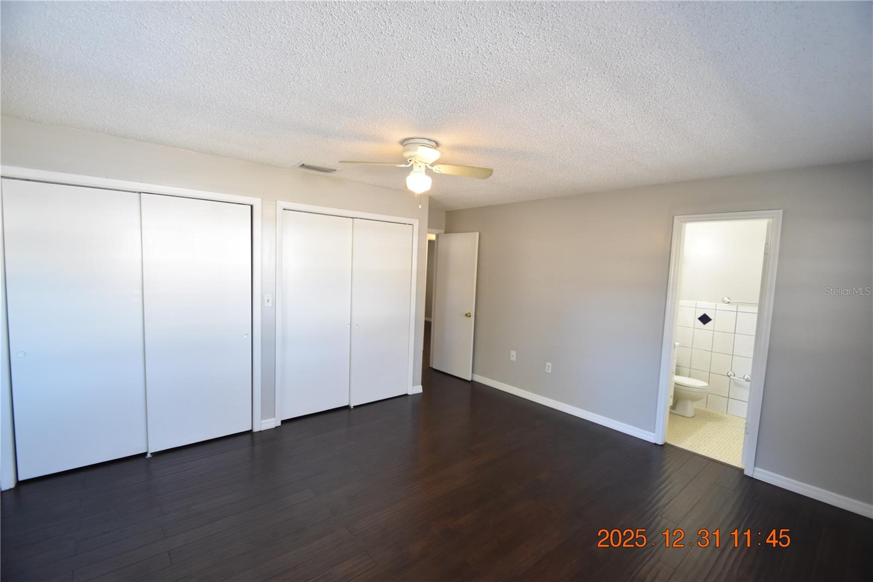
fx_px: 364
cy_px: 291
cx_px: 436
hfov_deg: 100.4
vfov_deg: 77.3
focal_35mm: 15
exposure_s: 1/60
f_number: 3.5
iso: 800
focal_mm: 10
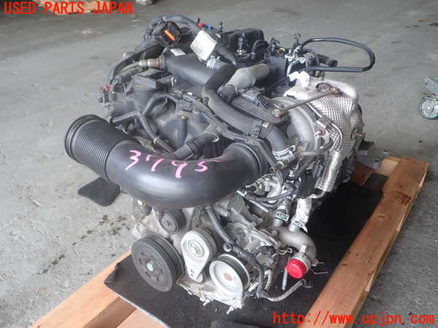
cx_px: 219
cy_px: 164
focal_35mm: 32
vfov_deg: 44.2
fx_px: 405
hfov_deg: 56.8
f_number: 2.4
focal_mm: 5.79
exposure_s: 1/60
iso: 100
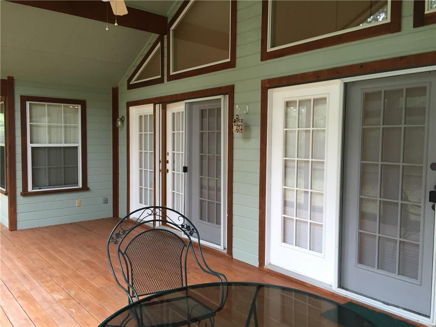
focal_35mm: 29
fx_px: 365
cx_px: 218
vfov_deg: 48.2
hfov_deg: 61.7
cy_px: 164
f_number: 2.2
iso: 80
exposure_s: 1/30
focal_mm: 4.15
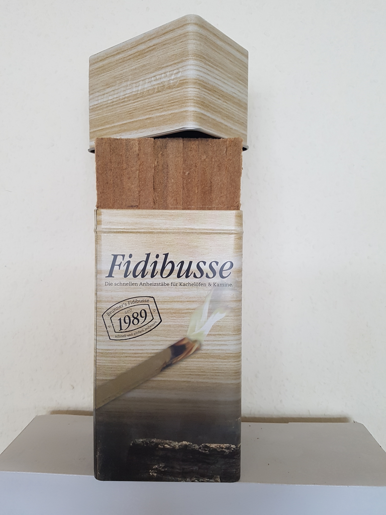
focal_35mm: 26
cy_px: 258
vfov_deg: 67.3
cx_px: 193
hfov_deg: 53.1
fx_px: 387
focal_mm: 4.2
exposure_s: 1/33
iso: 160
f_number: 1.7
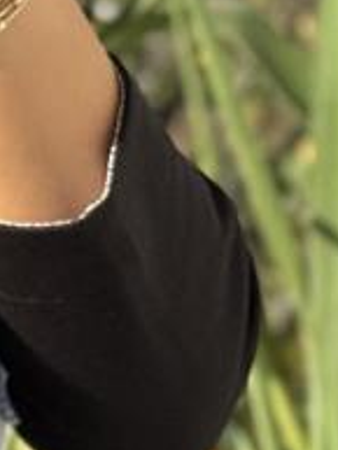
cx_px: -368
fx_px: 4305
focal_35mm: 331
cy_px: 412
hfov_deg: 4.4
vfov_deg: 6.0
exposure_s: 1/1330
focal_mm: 6.76
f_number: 1.78
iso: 80
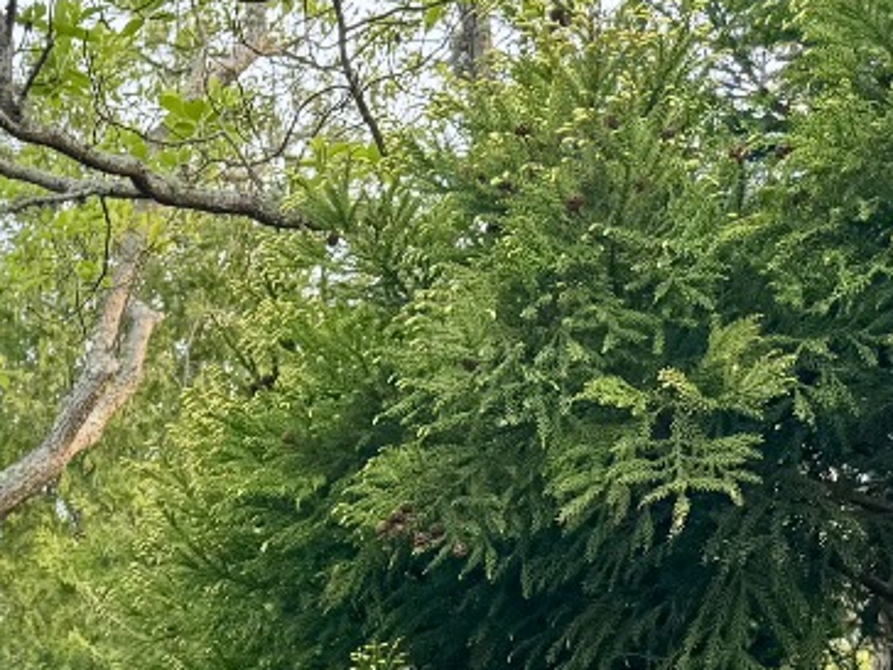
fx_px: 2451
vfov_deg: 13.8
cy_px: 1215
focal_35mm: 95
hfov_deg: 18.4
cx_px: -424
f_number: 1.78
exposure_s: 1/245
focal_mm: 6.76
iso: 80
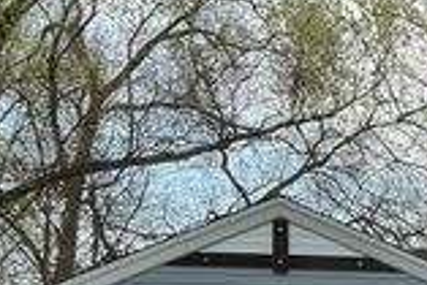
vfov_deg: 13.4
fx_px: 1140
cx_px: 623
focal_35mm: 96
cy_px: 430
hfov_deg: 18.9
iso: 25
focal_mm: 3
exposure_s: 1/898
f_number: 1.8
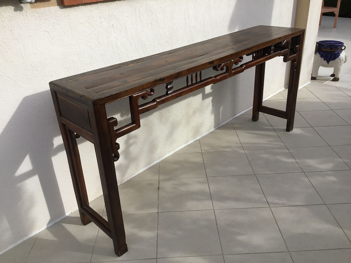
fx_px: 314
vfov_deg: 45.4
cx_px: 176
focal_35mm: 31
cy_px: 132
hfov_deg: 58.4
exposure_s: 1/1404
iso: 25
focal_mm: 3.3
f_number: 2.4
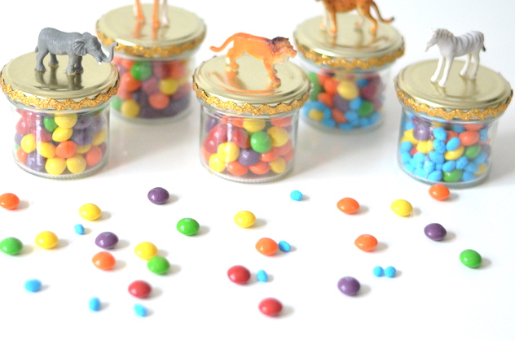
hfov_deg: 21.5
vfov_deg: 14.3
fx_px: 1356
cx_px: 242
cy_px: 141
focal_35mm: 95
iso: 3200
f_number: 1.8
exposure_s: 1/1250
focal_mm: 50
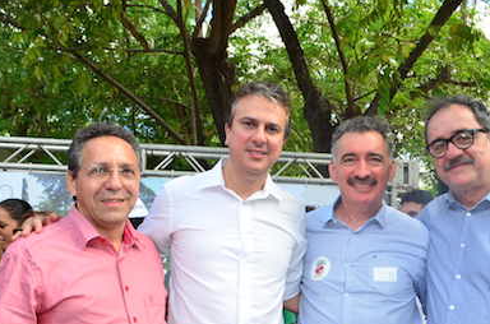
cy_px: 228
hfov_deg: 45.5
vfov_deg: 30.7
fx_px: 584
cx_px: 271
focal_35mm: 43
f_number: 9
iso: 400
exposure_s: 1/125
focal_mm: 20
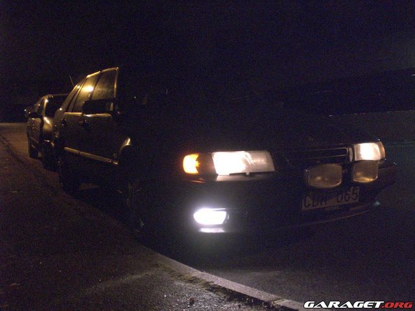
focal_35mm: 38
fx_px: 456
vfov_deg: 37.7
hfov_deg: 49.0
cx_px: 208
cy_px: 156
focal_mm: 6.3
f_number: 3.1
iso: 800
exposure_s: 1/15
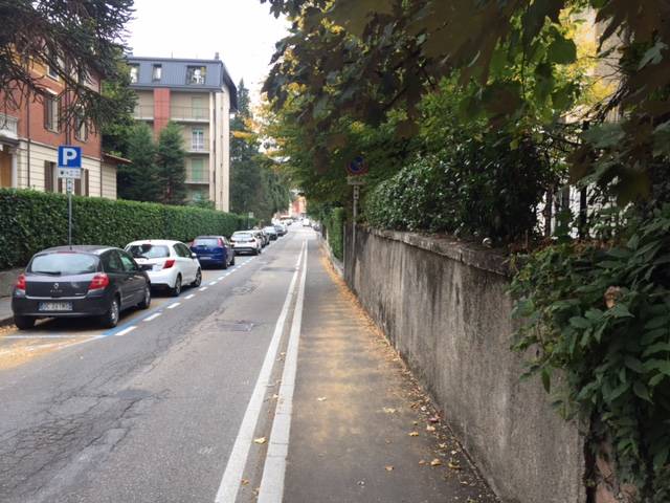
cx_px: 335
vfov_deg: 48.2
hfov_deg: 61.7
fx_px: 561
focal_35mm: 29
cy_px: 252
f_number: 2.2
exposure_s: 1/100
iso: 32
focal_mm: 4.15
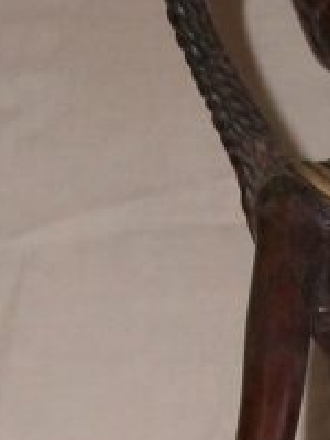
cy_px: 895
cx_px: 337
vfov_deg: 9.1
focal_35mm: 205
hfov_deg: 7.2
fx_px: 2606
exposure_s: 1/40
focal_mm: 7.1
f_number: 3.2
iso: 80
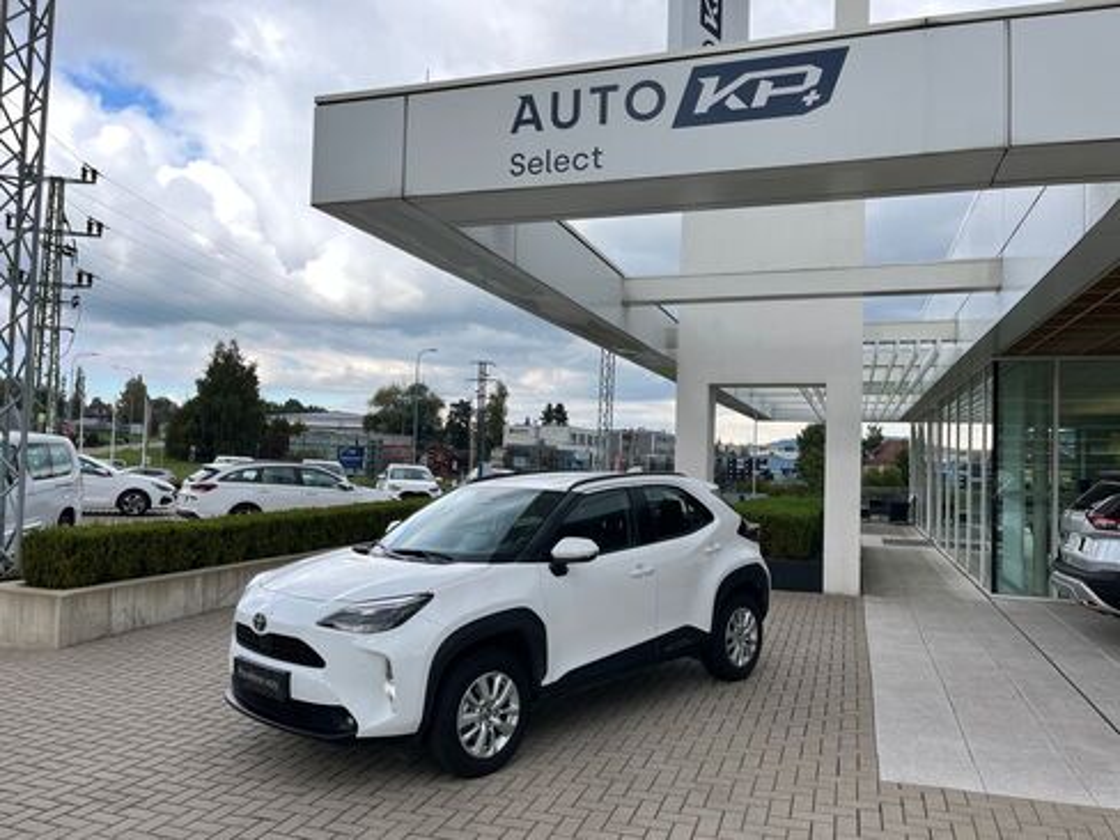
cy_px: 420
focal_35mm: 26
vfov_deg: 53.1
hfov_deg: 67.3
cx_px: 560
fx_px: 841
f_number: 1.6
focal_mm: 5.1
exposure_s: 1/537
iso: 50
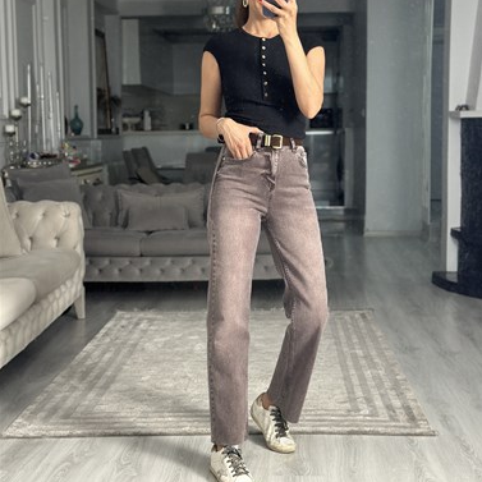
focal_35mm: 57
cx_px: 242
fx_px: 898
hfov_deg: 30.0
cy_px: 206
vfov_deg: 30.0
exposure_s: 1/50
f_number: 1.78
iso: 125
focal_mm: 6.86
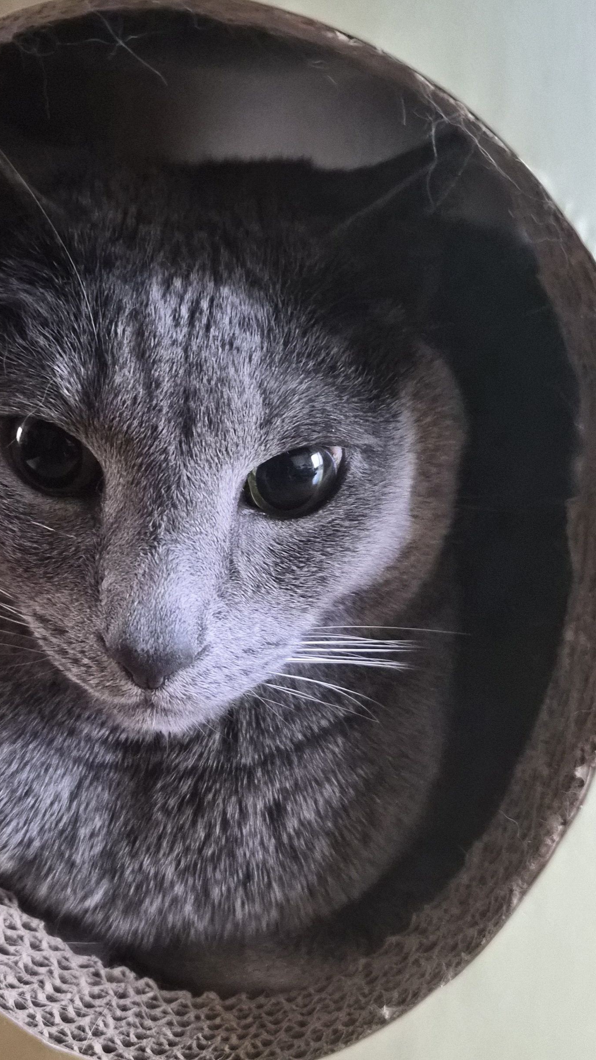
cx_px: 199
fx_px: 731
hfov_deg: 43.7
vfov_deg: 71.9
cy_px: 528
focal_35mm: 26
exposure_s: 1/120
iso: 2500
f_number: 1.8
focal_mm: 5.4
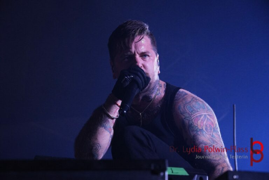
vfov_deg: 17.2
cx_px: 134
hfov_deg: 25.5
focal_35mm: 80
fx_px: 594
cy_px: 90
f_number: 4.5
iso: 3200
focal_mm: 53
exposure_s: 1/100
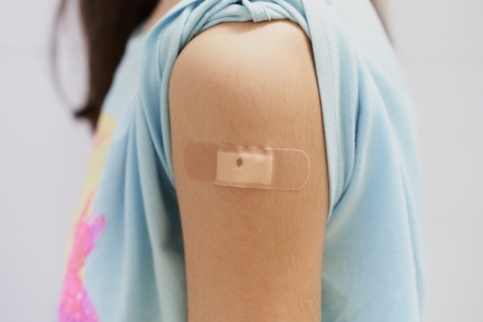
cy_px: 161
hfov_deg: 22.6
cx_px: 242
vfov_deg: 15.2
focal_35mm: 90
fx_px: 1207
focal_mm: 90
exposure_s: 1/200
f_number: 4.5
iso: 200
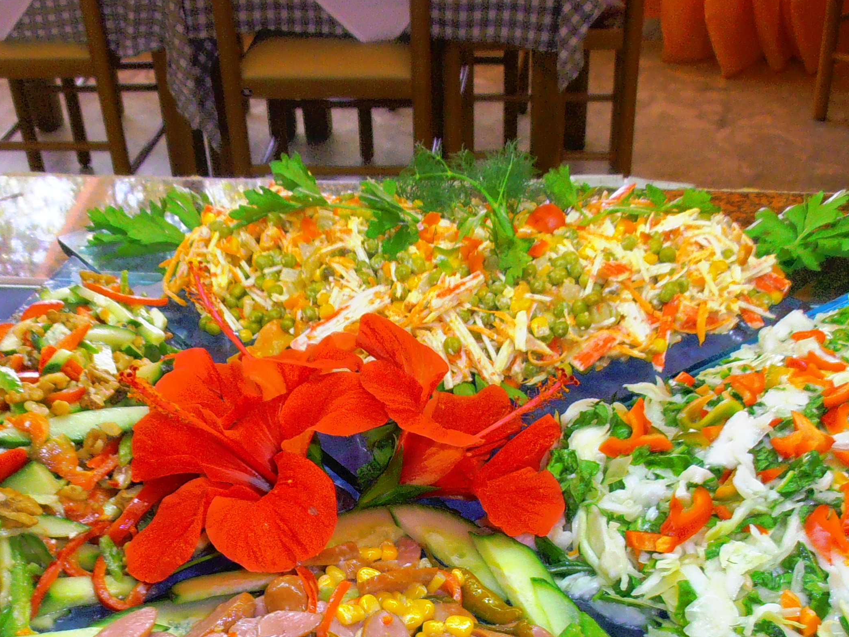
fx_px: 1202
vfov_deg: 28.8
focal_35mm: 49
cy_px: 536
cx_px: 403
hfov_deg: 38.9
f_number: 3
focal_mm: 4.2
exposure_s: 1/30
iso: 125
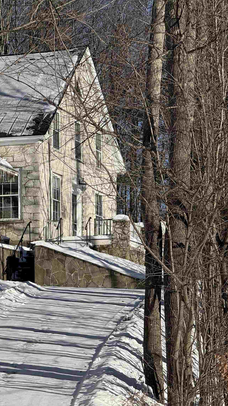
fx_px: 1881
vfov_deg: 12.3
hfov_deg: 6.9
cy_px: 202
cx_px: -10
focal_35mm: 175
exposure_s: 1/2710
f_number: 2.8
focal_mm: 15.66
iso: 50
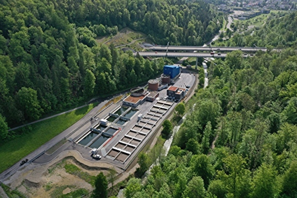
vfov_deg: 46.4
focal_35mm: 28
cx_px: 148
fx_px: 231
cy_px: 99
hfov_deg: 65.5
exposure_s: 1/500
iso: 100
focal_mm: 10.26
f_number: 5.6
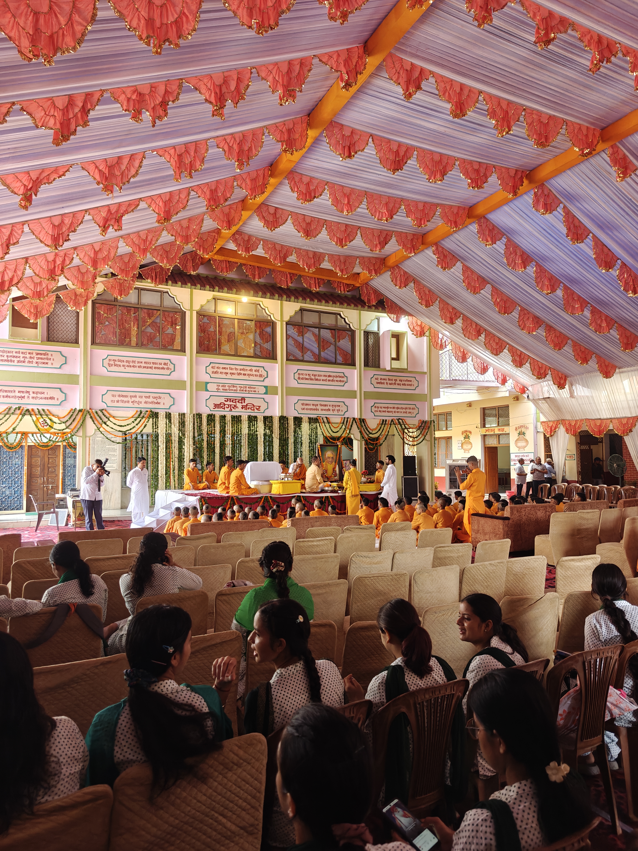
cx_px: 319
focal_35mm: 23
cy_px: 426
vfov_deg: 73.9
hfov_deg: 58.9
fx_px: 565
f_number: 1.6
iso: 640
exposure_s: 1/100
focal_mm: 6.06
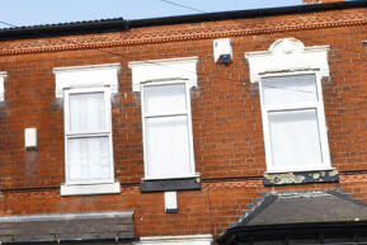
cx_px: 10
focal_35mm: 68
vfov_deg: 19.2
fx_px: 694
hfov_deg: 28.1
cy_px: 267
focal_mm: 20
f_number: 8
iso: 110
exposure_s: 1/250
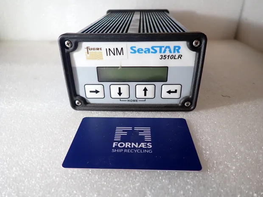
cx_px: 132
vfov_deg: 54.9
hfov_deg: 69.4
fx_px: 190
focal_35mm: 25
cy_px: 98
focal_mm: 4.5
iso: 100
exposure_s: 1/125
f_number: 2
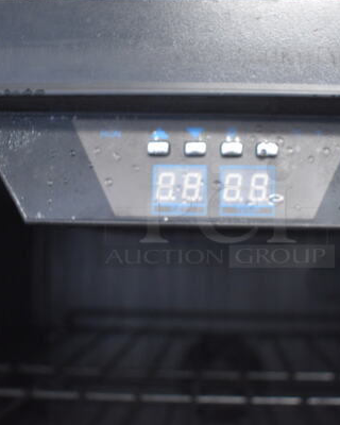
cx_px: 217
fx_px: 541
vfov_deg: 42.9
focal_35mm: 43
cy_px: 211
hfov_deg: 34.7
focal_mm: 20
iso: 1800
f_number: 4
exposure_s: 1/60
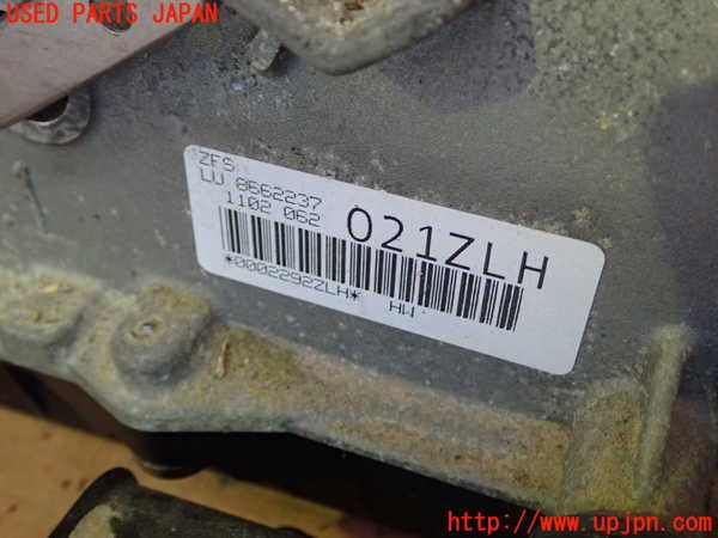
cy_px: 269
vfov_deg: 37.7
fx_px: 788
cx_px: 359
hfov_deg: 49.0
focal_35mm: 38
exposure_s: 1/25
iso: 800
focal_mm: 6.83
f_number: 2.7
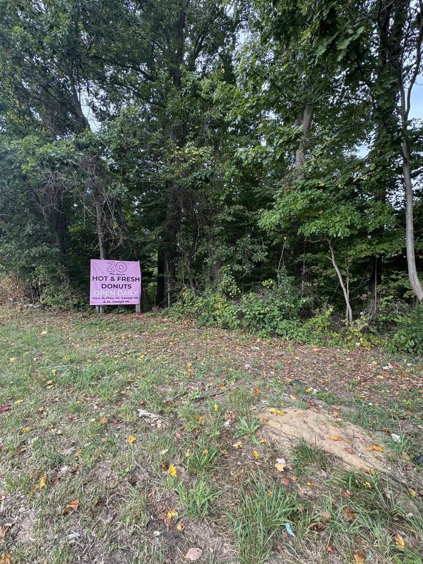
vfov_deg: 102.1
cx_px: 212
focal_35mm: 14
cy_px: 282
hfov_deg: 85.7
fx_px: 228
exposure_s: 1/207
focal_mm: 2.22
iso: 40
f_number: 2.2
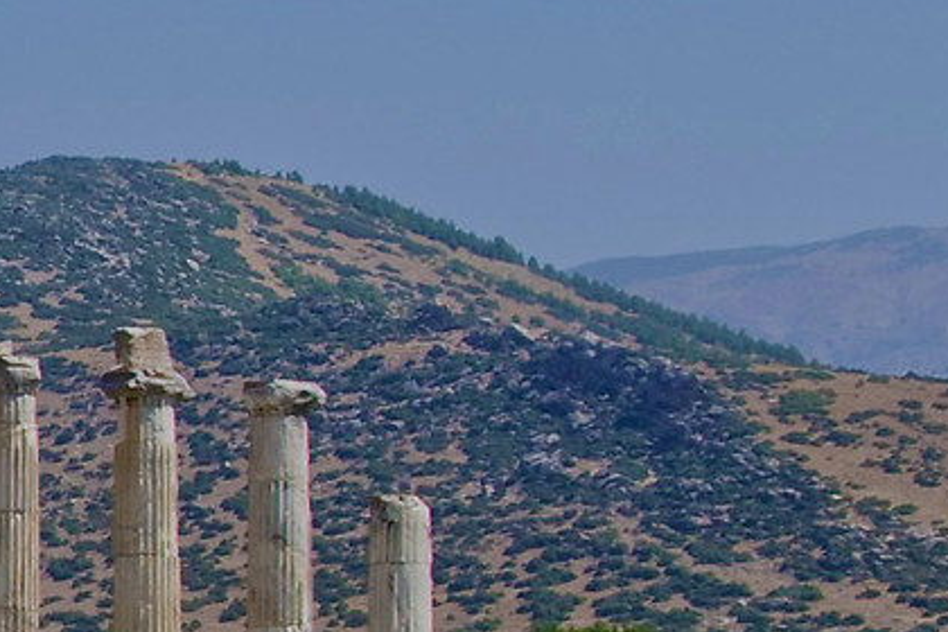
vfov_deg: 5.9
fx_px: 6105
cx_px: -1205
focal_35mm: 232
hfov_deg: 8.3
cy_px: 585
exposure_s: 1/125
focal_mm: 27
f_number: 10
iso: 100
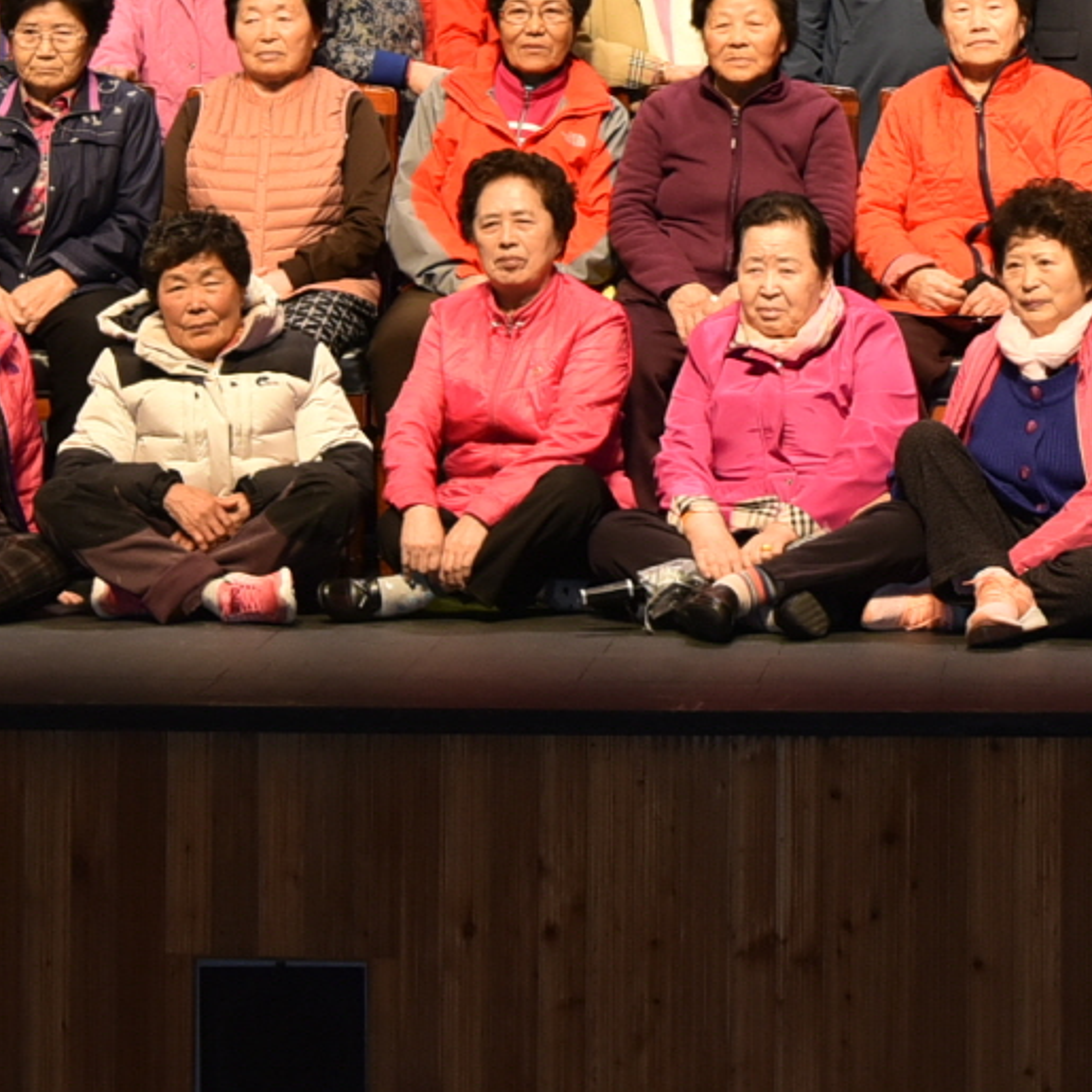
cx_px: 1153
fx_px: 6781
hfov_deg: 9.1
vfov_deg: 9.1
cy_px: -323
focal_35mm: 190
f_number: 5
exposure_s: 1/125
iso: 800
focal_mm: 48
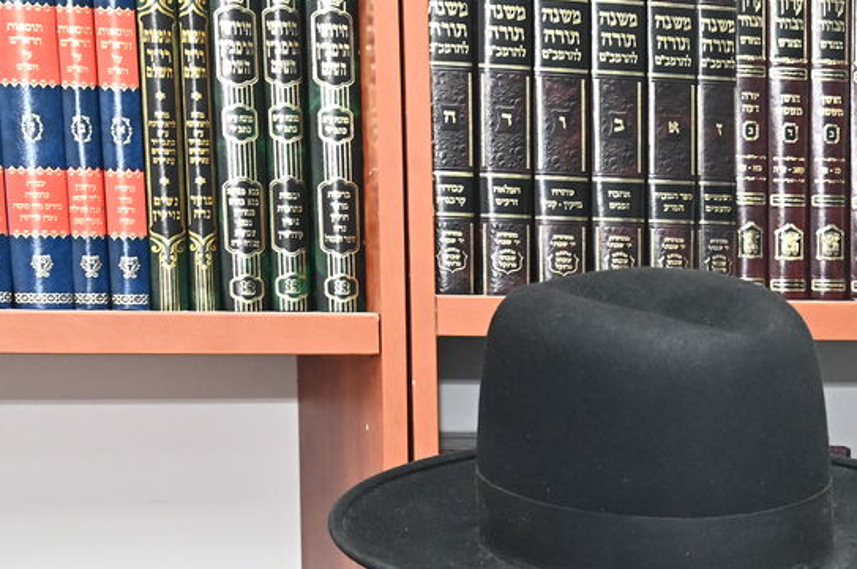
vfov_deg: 10.4
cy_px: 703
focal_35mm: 129
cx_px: 1007
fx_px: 3068
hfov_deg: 15.4
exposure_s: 1/200
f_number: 8
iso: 2500
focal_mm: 50
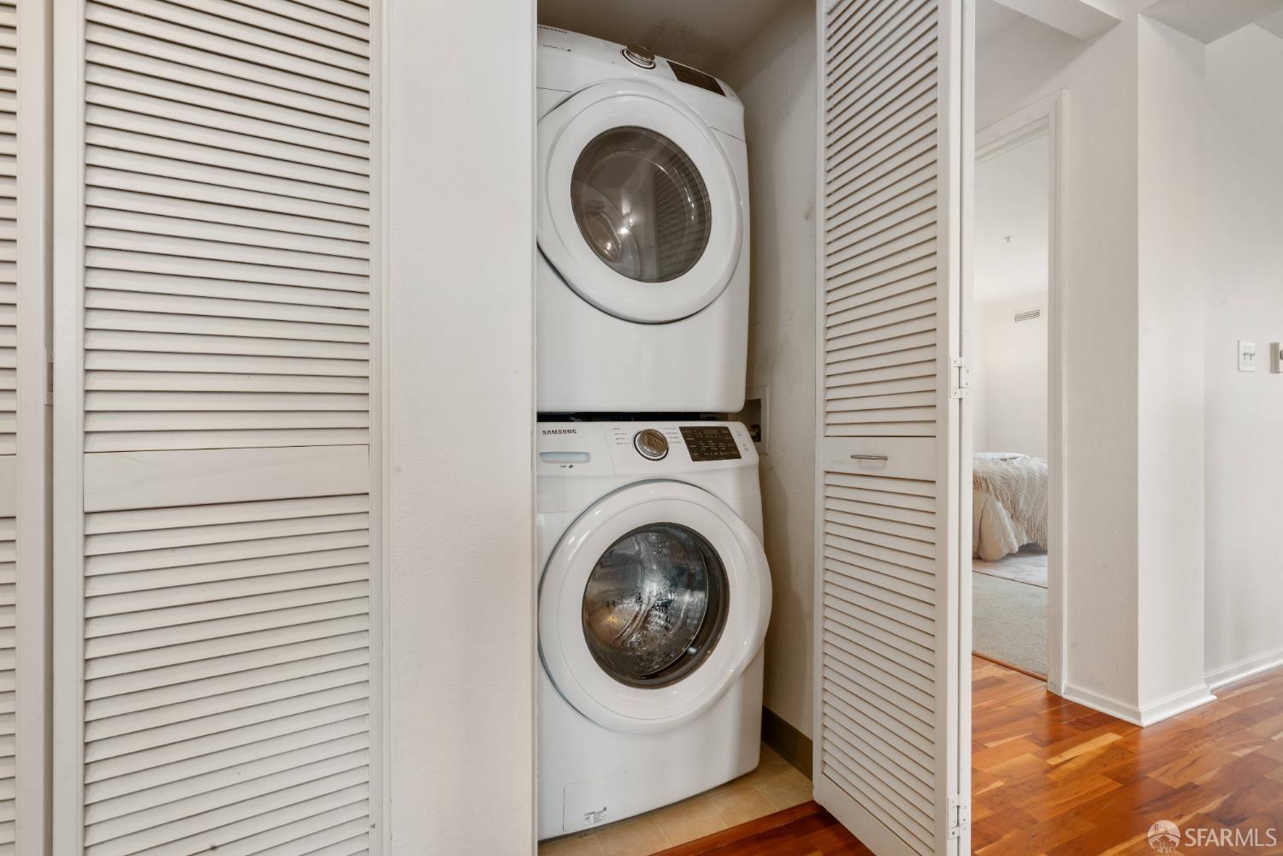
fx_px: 570
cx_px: 642
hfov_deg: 96.7
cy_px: 428
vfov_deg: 73.7
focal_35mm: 16
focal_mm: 16
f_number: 16
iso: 200
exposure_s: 1.6
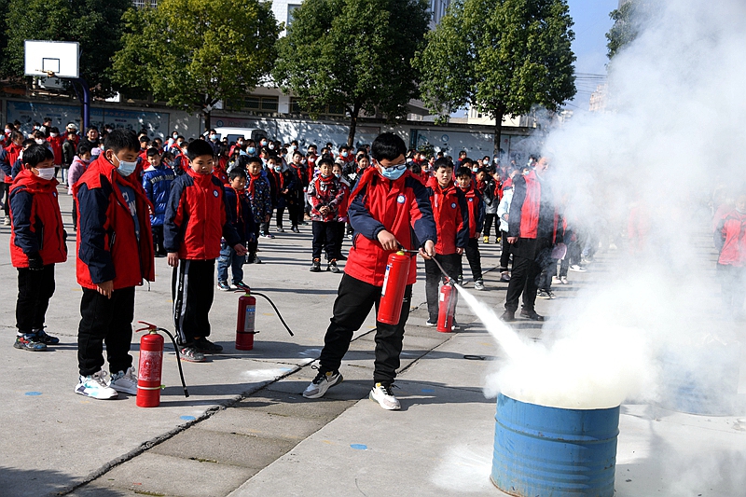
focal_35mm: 50
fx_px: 1036
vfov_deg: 27.0
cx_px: 373
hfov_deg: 39.6
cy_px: 248
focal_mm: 50
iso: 64
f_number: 5.6
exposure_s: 1/400
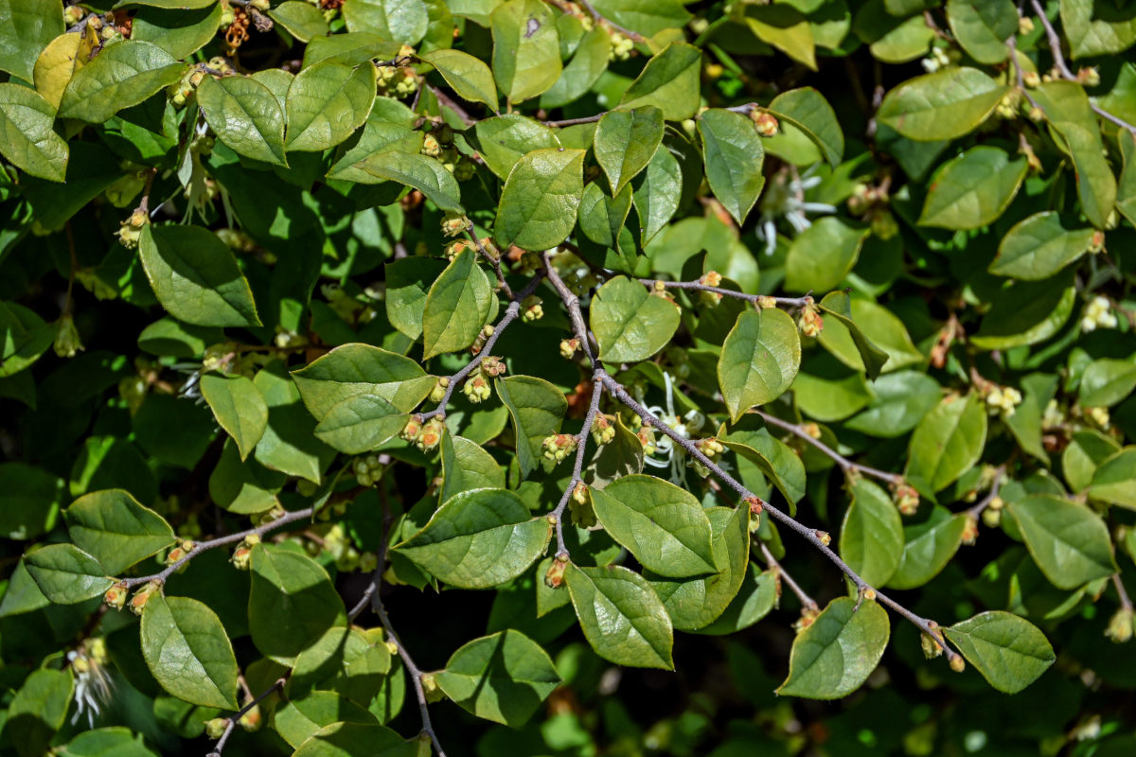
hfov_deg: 9.8
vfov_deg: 6.5
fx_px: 6626
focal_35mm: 210
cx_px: 568
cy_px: 378
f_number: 6.3
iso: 110
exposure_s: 1/500
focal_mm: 140
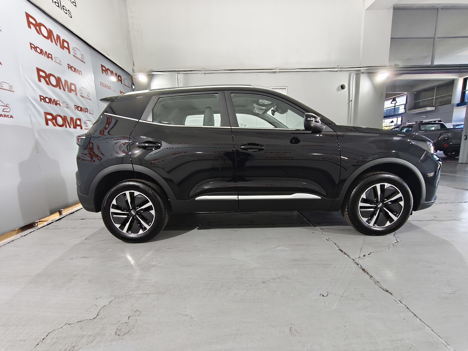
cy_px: 176
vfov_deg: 81.7
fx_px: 203
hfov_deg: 98.2
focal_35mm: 15
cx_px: 234
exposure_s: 1/33.3
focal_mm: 1.91
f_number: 2.2
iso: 500
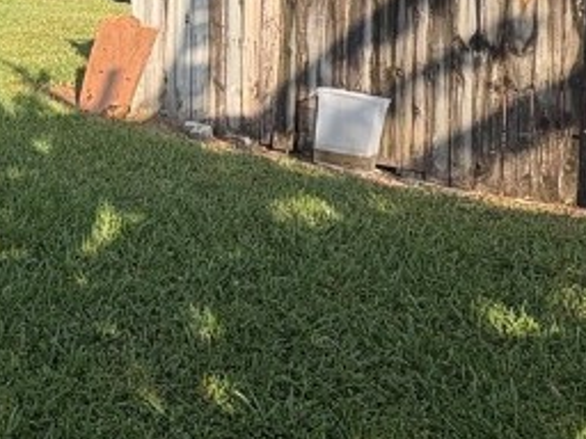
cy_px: -27
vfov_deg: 24.6
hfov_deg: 29.1
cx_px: -135
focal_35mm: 56
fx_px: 948
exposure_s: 1/1034
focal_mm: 2.22
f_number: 2.2
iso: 40
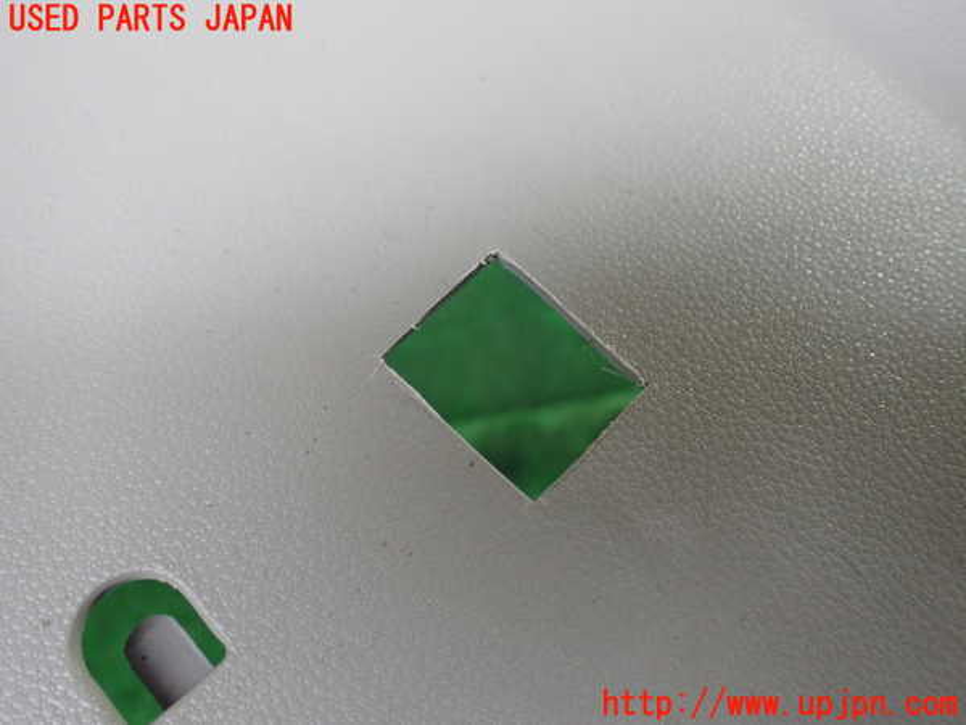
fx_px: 837
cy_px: 362
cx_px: 483
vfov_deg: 46.8
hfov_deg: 60.0
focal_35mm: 30
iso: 800
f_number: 2.3
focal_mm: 5.4
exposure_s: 1/100
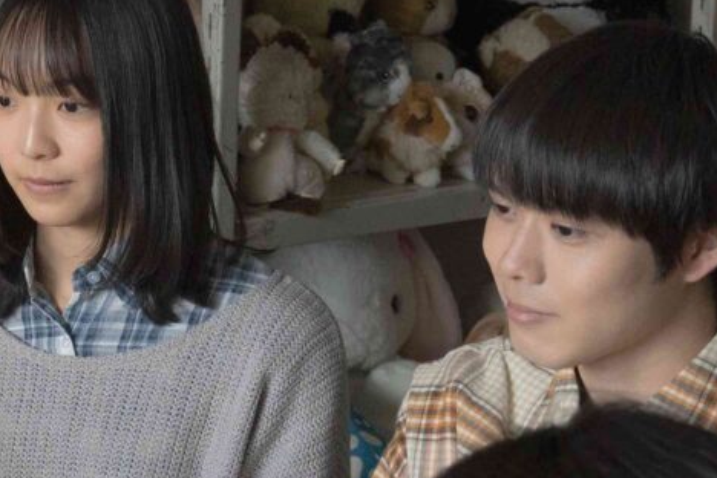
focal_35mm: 158
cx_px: -432
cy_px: 715
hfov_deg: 12.2
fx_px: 3147
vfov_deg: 8.5
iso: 640
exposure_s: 1/200
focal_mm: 37
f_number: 5
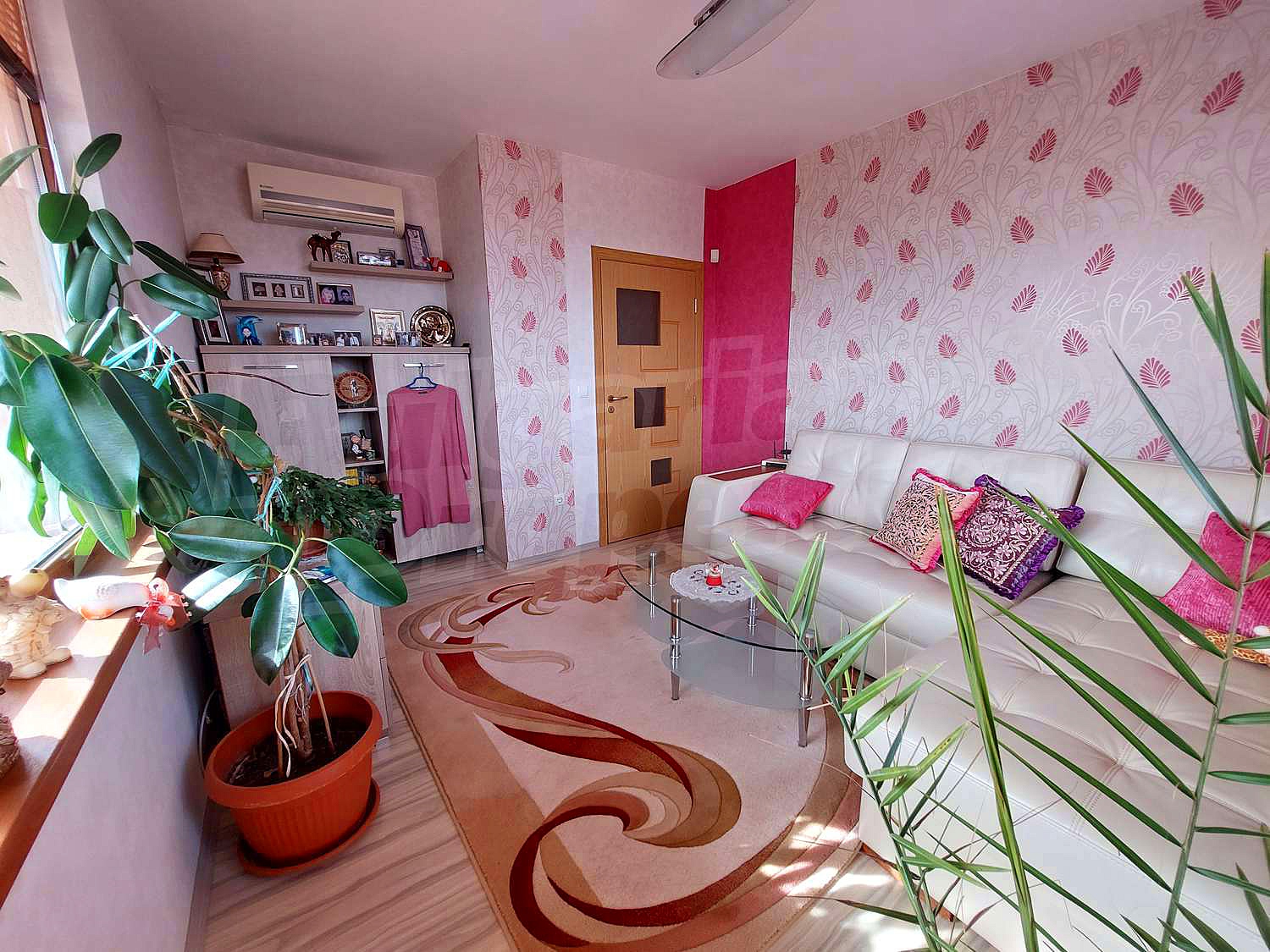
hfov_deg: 106.2
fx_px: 477
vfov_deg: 89.9
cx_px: 635
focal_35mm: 13
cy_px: 476
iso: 64
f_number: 2.2
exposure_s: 1/50
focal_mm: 1.74
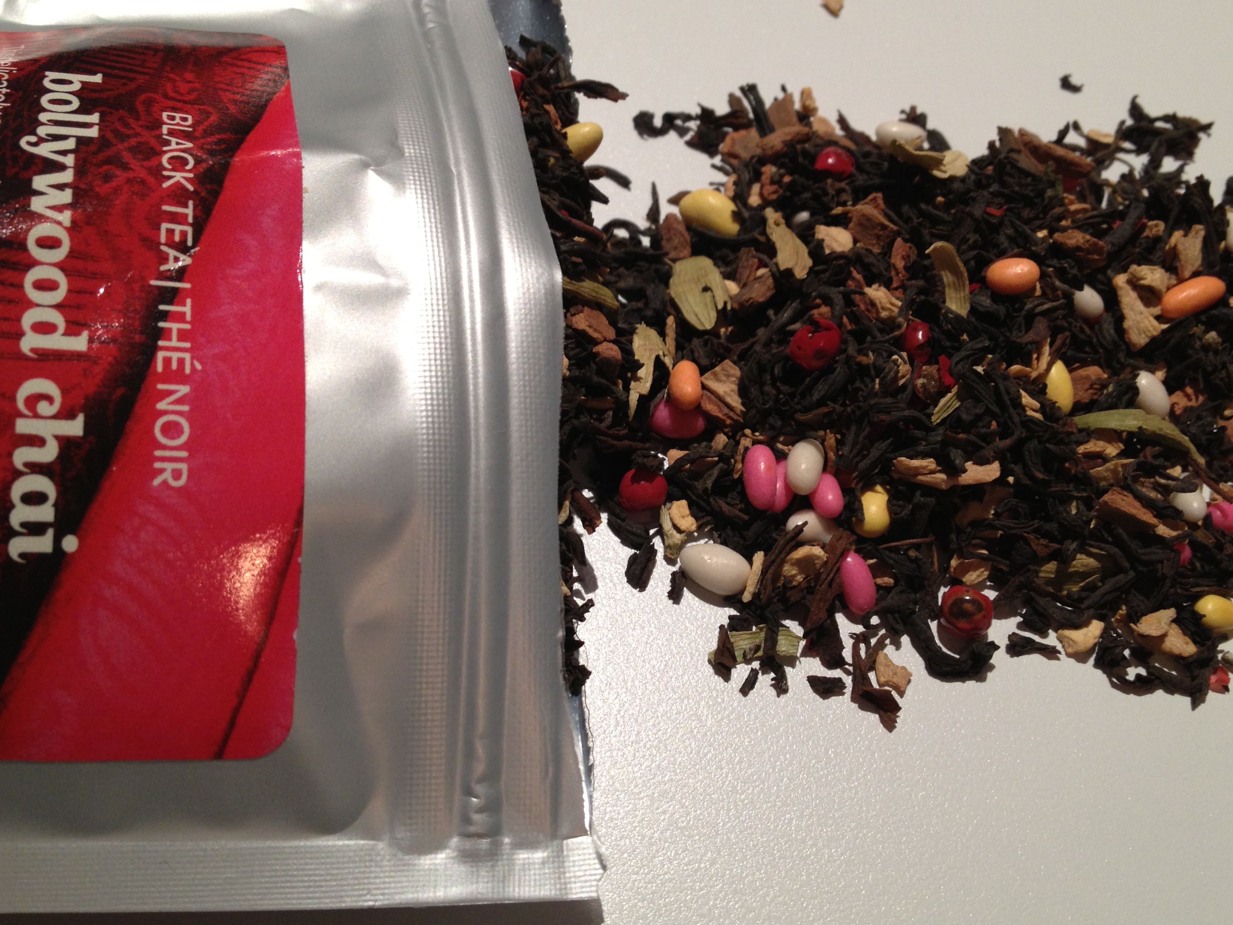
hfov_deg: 44.8
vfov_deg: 34.3
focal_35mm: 42
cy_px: 419
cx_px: 649
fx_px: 1496
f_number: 2.4
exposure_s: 1/20
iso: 100
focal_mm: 4.28
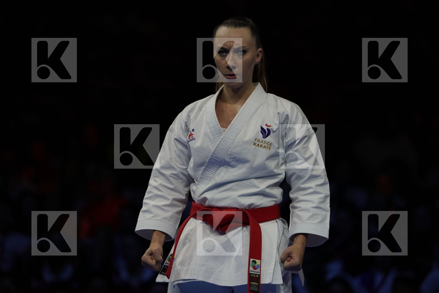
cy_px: 146
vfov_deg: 3.8
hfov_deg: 5.7
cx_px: 220
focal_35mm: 364
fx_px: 4438
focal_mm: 364
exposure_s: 1/500
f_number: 5.6
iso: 640
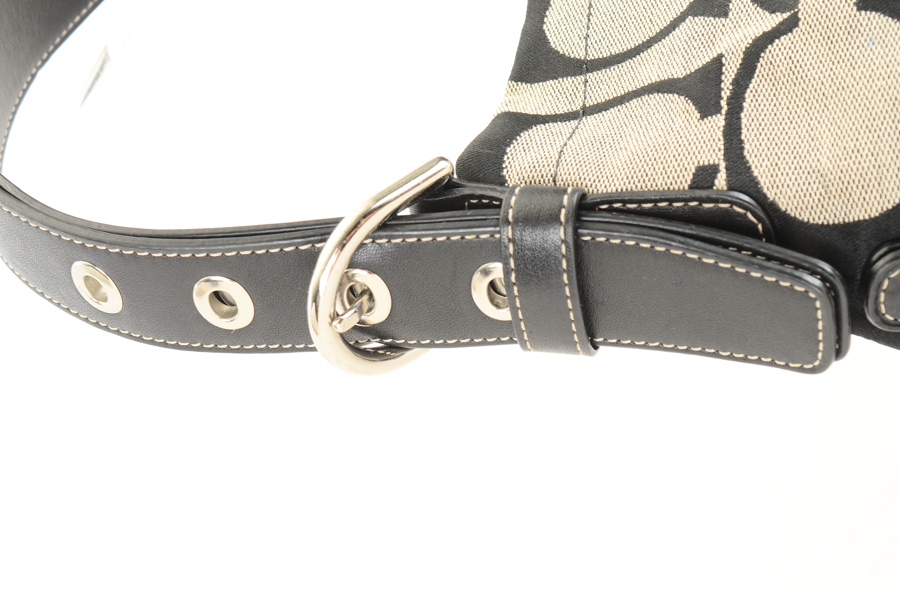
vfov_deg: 18.1
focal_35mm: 75
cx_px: 450
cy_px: 298
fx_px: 1871
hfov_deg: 27.0
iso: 320
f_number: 11
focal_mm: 50
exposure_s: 1/60
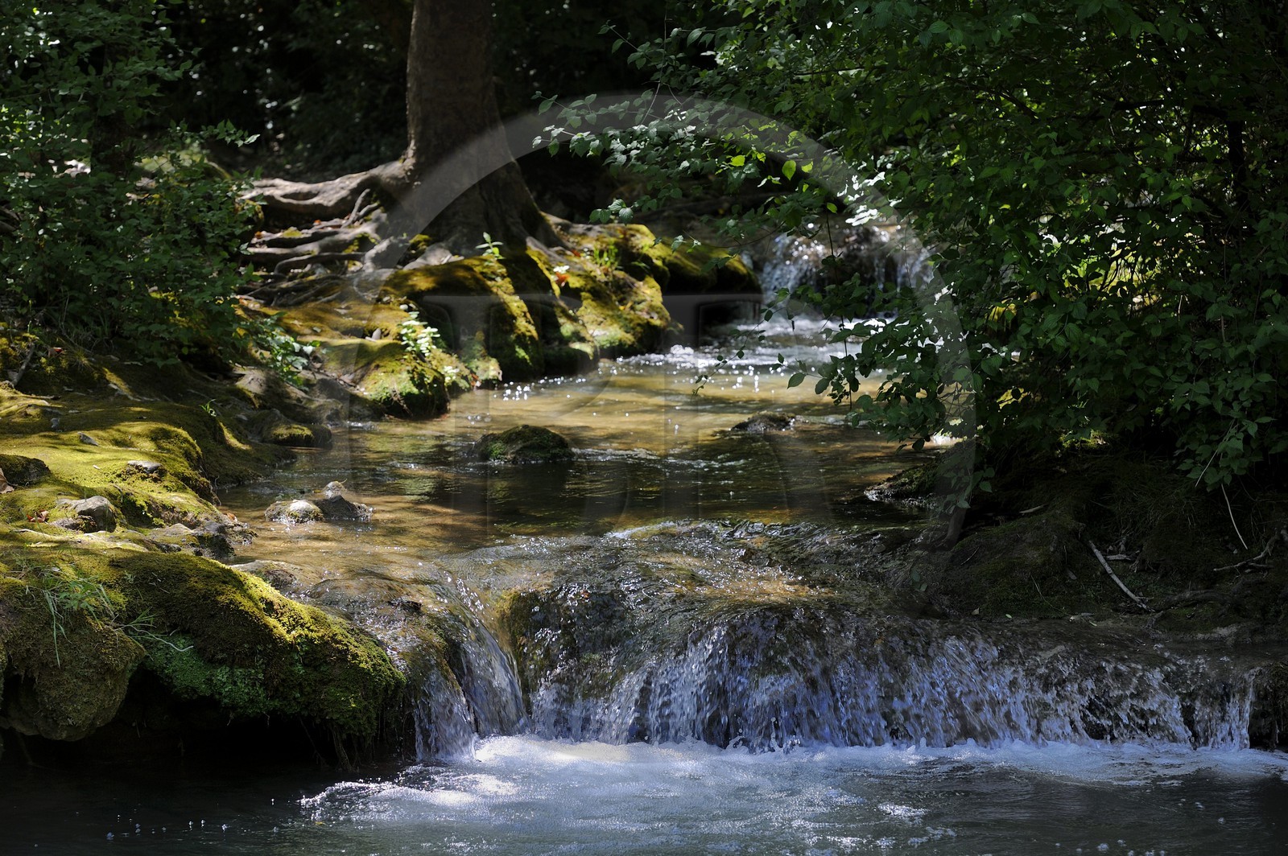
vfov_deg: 10.9
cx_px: 644
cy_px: 428
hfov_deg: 16.4
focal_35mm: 125
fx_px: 4468
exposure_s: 1/200
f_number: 6.3
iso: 400
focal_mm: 125
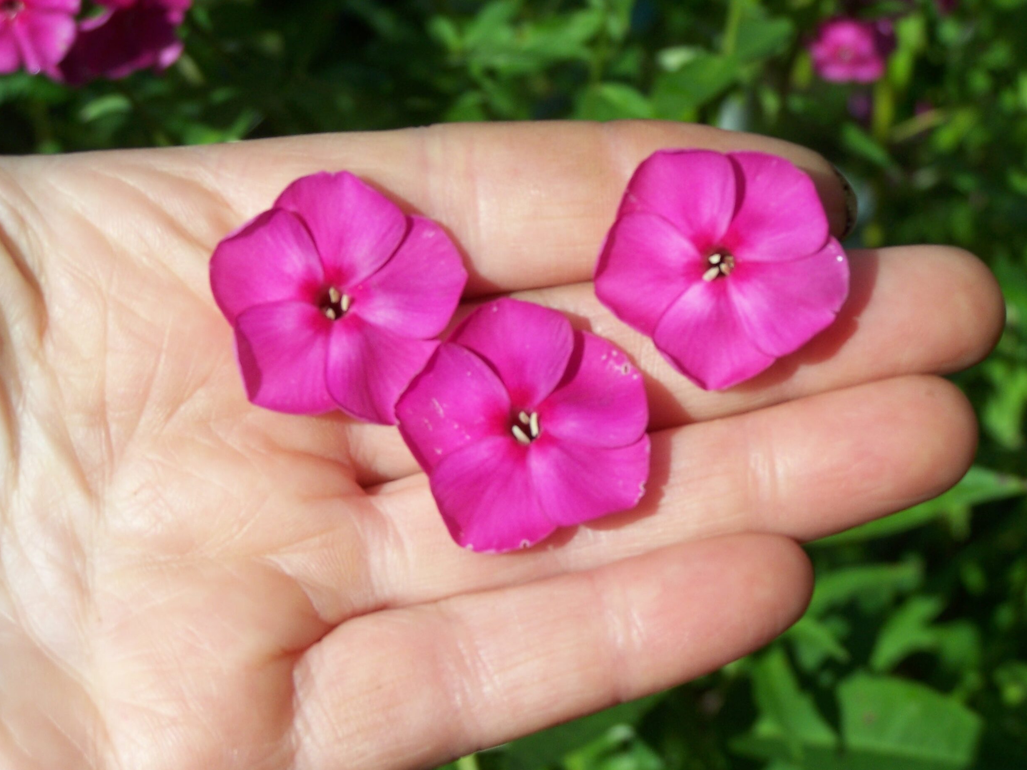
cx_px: 506
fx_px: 3619
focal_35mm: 122
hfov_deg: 16.1
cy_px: 388
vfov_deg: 12.1
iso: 80
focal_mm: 19.4
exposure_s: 1/750
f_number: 4.5
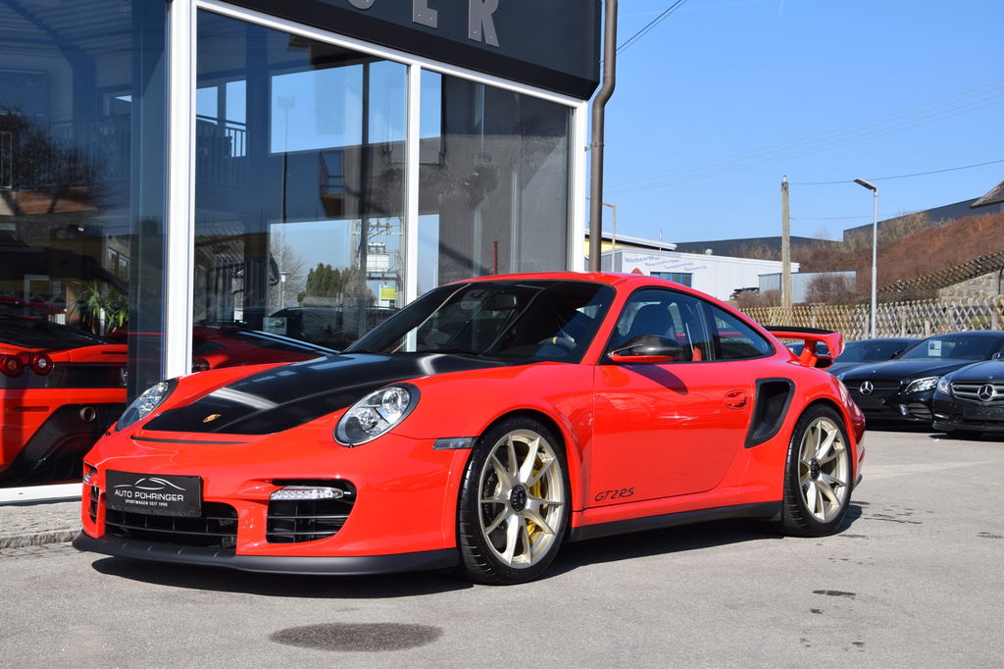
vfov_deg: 25.7
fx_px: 1464
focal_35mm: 52
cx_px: 502
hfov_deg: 37.9
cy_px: 334
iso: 200
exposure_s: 1/400
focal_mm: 35
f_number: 10
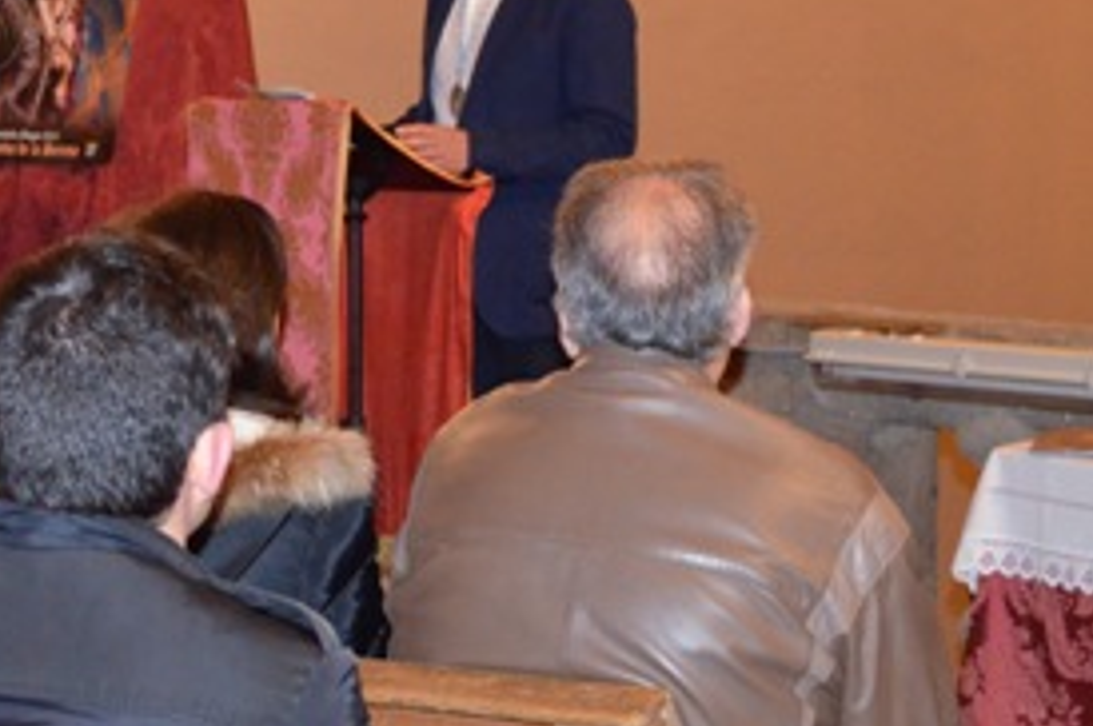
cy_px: 363
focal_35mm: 105
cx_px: 427
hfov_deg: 19.5
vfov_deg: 13.0
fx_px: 3184
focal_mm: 30
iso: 3200
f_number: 4.2
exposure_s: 1/60
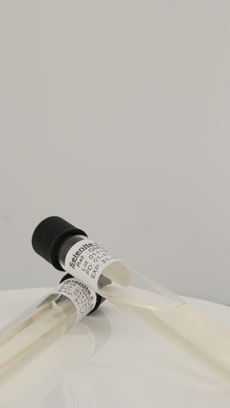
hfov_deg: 8.9
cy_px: 173
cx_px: 105
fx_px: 1485
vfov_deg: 15.7
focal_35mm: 137
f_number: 8
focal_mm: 70
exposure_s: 1/125
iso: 100
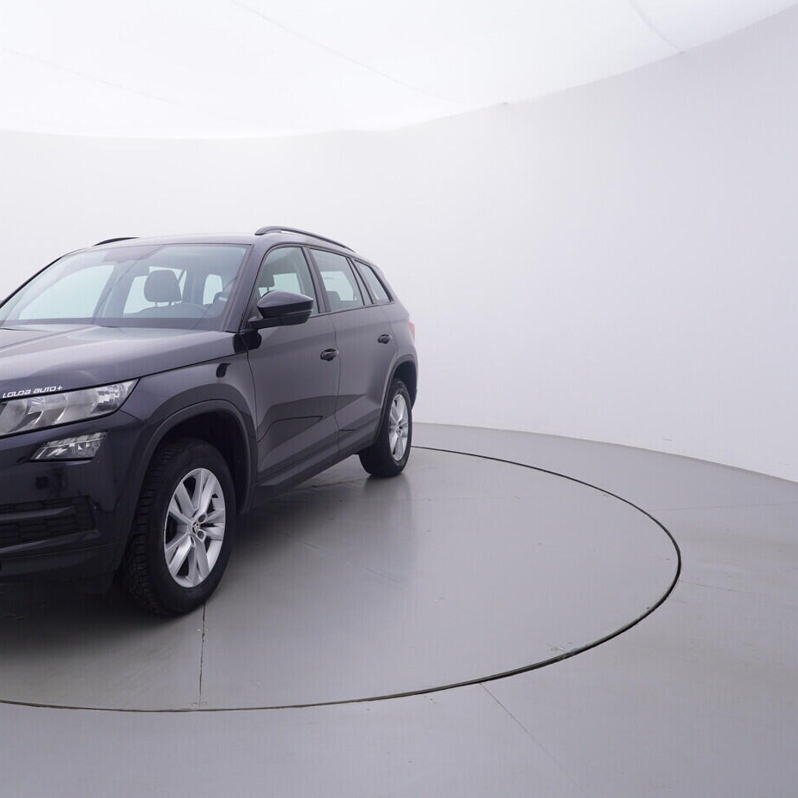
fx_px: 774
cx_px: 209
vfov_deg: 54.6
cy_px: 401
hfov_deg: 52.4
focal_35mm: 30
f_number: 5
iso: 200
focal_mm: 15
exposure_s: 1/80
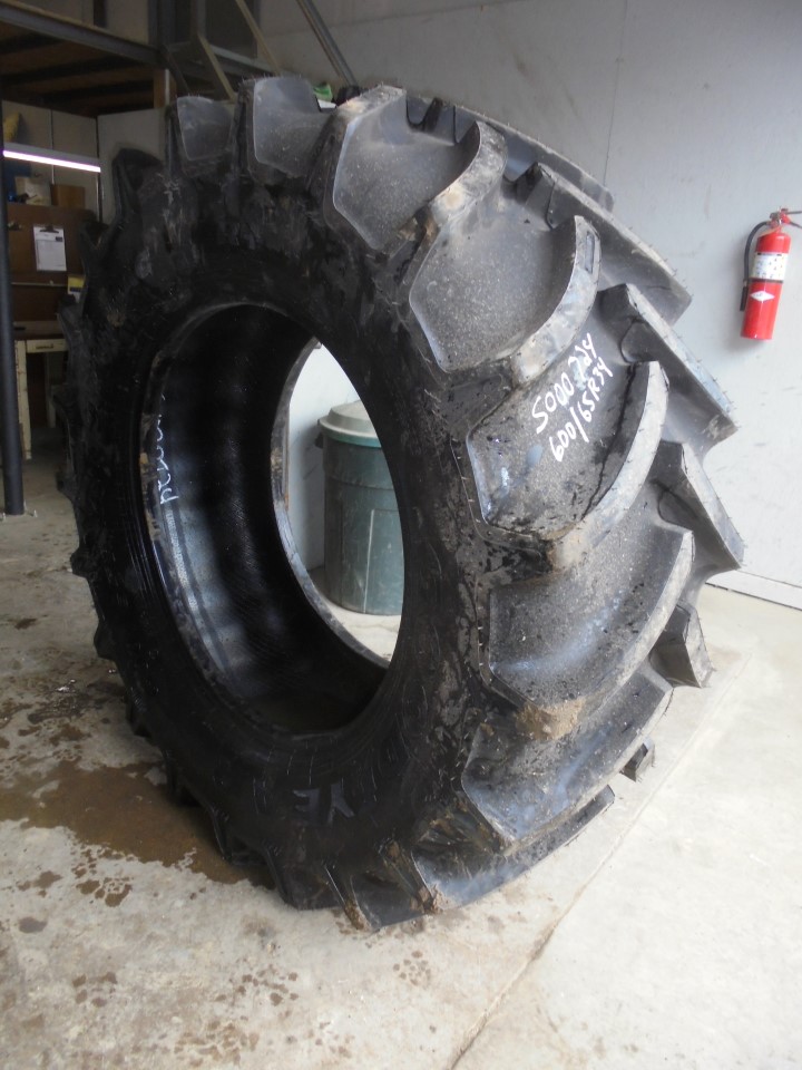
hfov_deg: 53.1
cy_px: 535
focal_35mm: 26
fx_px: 803
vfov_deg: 67.3
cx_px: 401
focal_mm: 4.6
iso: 160
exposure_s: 1/50
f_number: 3.5
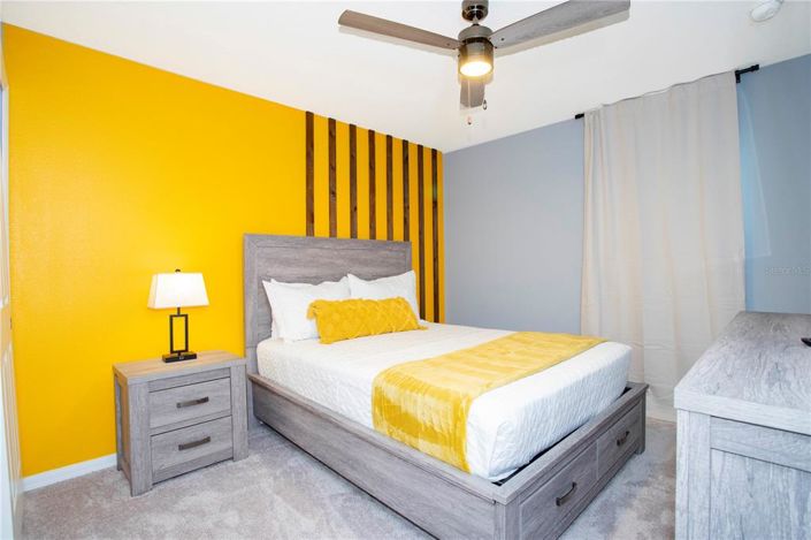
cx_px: 406
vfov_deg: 70.4
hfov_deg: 93.3
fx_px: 383
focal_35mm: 17
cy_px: 270
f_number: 9
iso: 1000
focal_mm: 17
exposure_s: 1/10
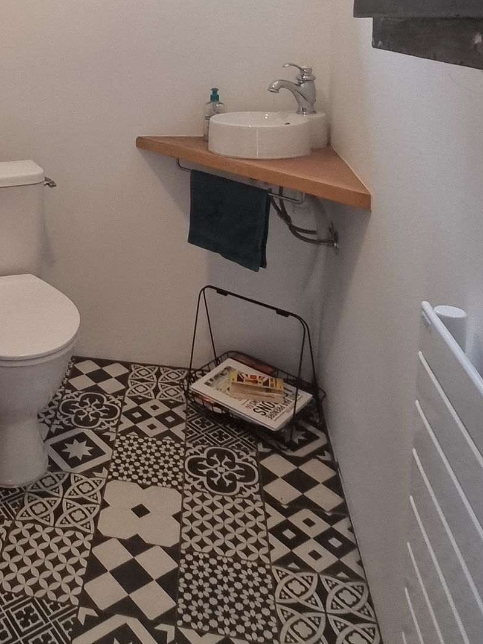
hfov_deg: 47.5
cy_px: 102
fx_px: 484
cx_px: 45
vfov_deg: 60.2
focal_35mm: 26
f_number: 2.2
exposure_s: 1/50
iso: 80
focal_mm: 2.2
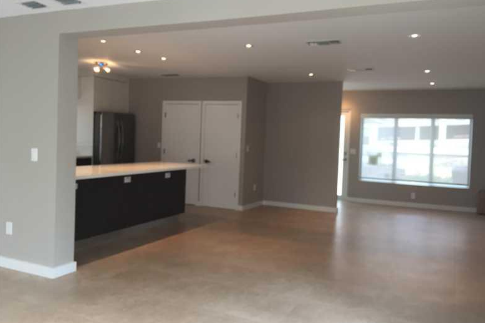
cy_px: 151
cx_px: 247
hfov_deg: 60.3
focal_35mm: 31
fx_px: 418
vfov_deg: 42.3
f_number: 2.2
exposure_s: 1/30
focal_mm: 4.15
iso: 32
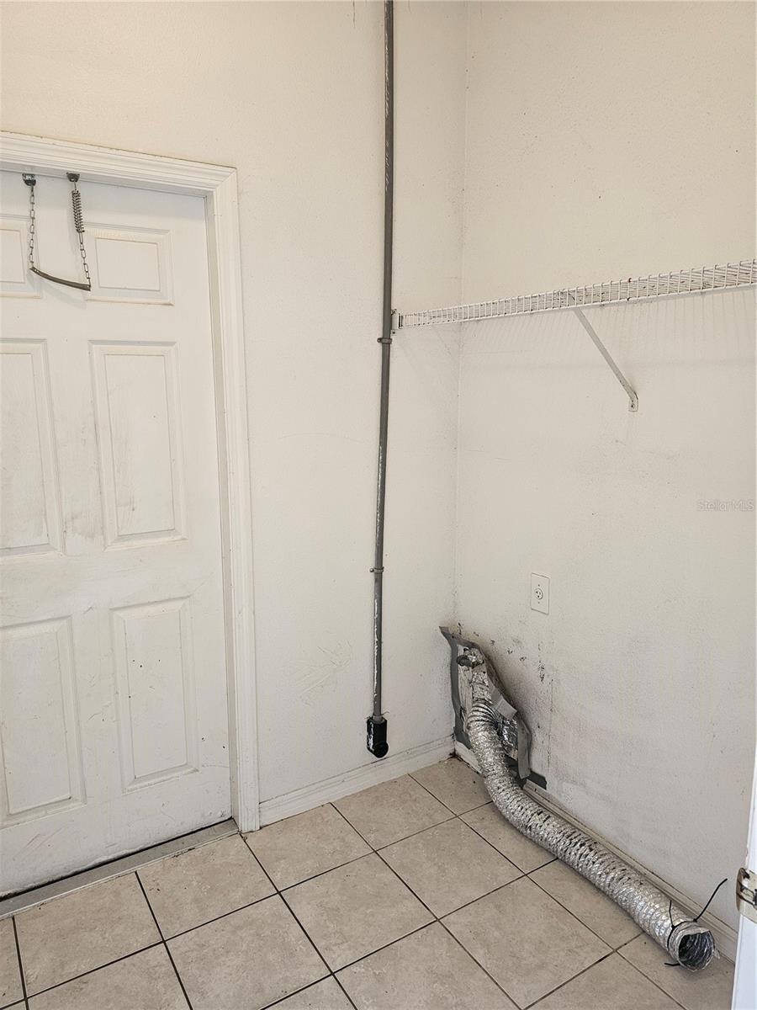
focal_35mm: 23
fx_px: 671
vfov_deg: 73.9
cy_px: 505
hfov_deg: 58.9
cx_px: 378
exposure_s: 1/120
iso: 320
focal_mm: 6.3
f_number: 1.7
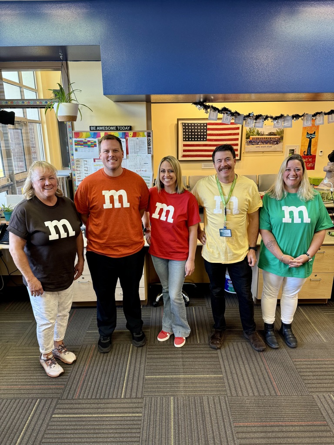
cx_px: 167
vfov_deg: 71.6
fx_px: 309
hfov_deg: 56.8
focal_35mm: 24
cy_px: 222
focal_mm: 6.76
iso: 160
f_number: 1.78
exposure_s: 1/60
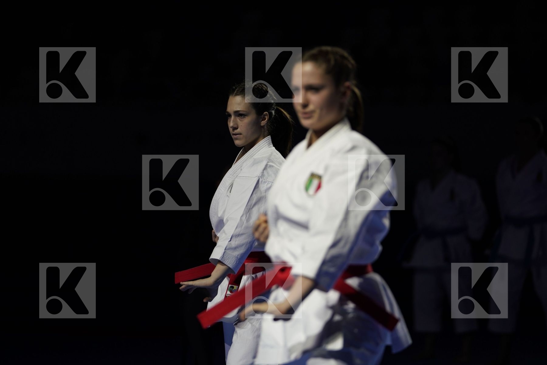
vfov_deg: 8.6
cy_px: 182
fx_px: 2416
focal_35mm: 159
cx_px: 274
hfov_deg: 12.9
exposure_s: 1/500
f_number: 2.8
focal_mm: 159
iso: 250
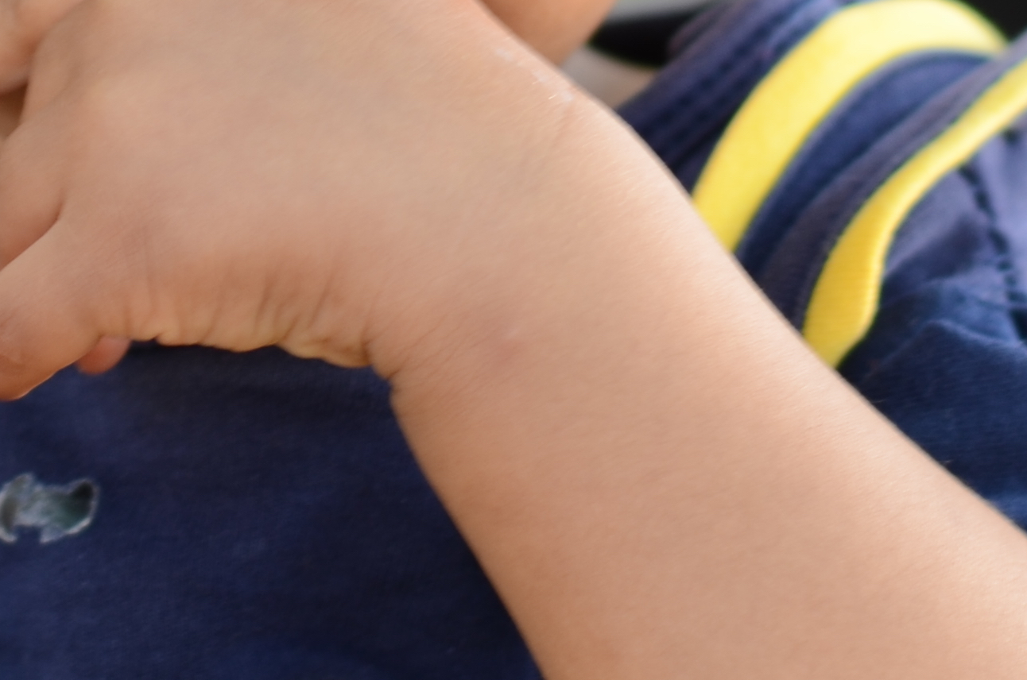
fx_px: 8143
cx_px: 471
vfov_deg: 4.8
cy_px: -207
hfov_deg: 7.2
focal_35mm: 286
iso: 100
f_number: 2.5
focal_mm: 50
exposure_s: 1/80
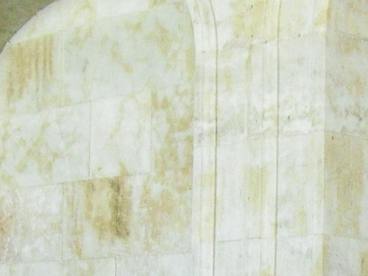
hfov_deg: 15.5
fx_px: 1340
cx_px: 72
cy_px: 432
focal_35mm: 126
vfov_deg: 11.2
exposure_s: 1/30
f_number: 3.1
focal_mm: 6.3
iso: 800
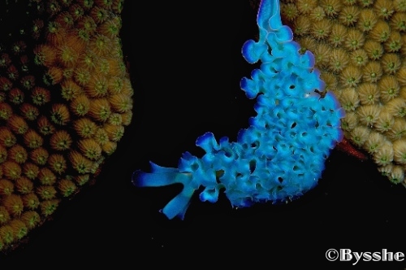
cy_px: 135
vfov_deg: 8.7
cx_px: 203
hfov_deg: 13.1
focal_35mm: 158
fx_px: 1774
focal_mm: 105
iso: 100
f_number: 25
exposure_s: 1/125
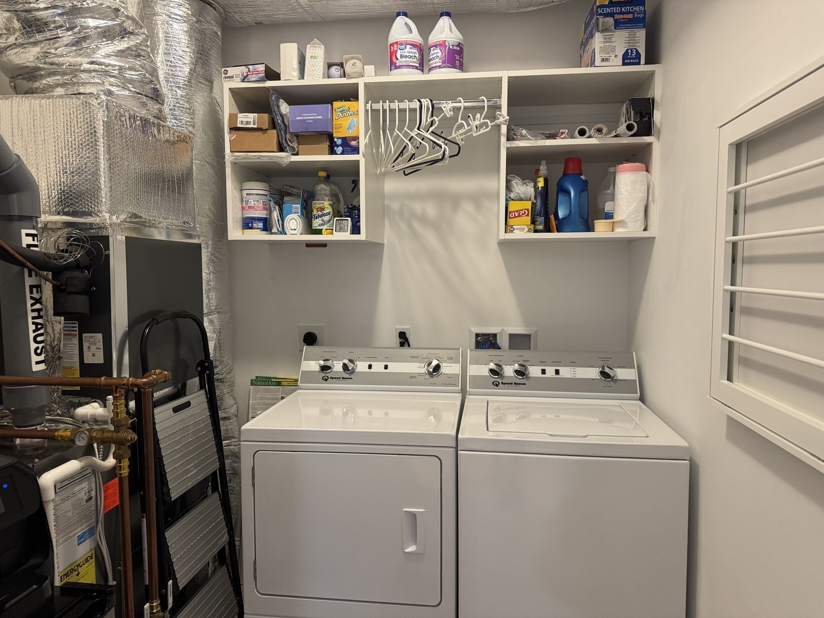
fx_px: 571
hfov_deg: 71.6
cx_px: 412
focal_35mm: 24
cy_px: 309
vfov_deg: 56.8
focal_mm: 6.76
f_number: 1.78
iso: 320
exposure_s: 1/60
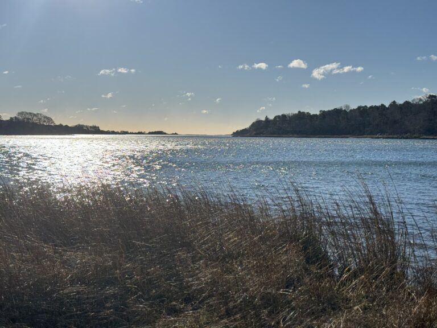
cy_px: 164
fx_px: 606
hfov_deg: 39.7
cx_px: 218
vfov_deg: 30.3
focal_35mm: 48
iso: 64
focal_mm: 6.76
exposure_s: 1/15385
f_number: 1.78
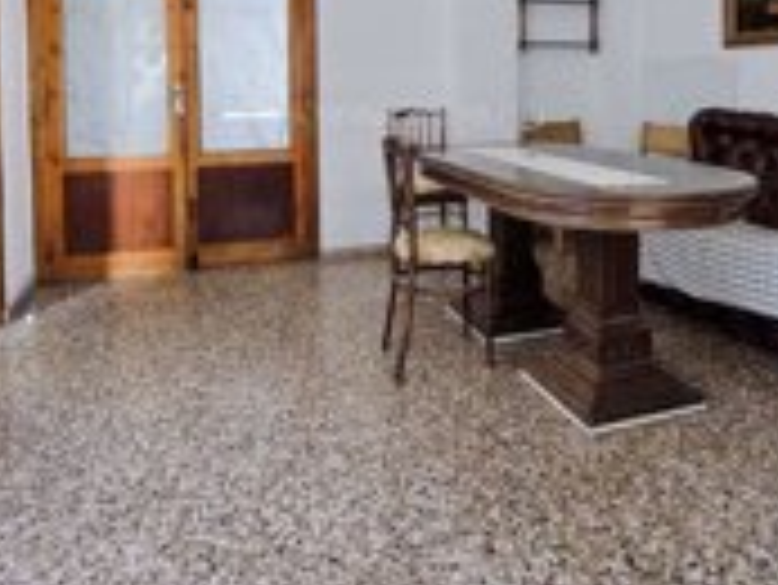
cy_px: 117
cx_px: 432
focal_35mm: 27
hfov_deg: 65.1
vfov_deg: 48.5
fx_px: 607
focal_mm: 2.2
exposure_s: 1/50
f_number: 2.2
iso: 250
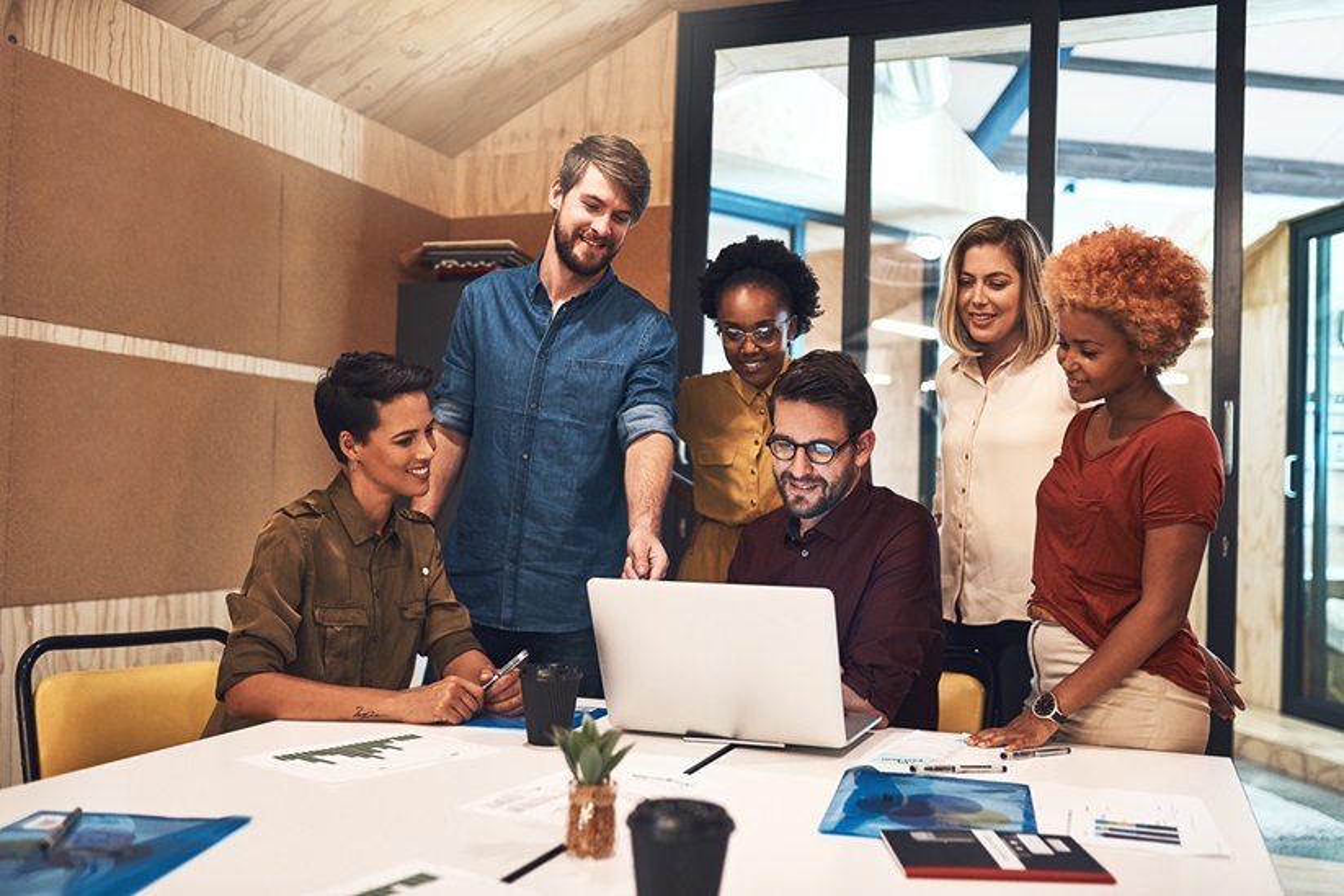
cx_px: 672
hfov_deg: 54.4
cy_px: 448
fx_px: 1307
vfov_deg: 37.9
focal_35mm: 35
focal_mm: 35
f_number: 2.2
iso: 500
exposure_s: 1/200
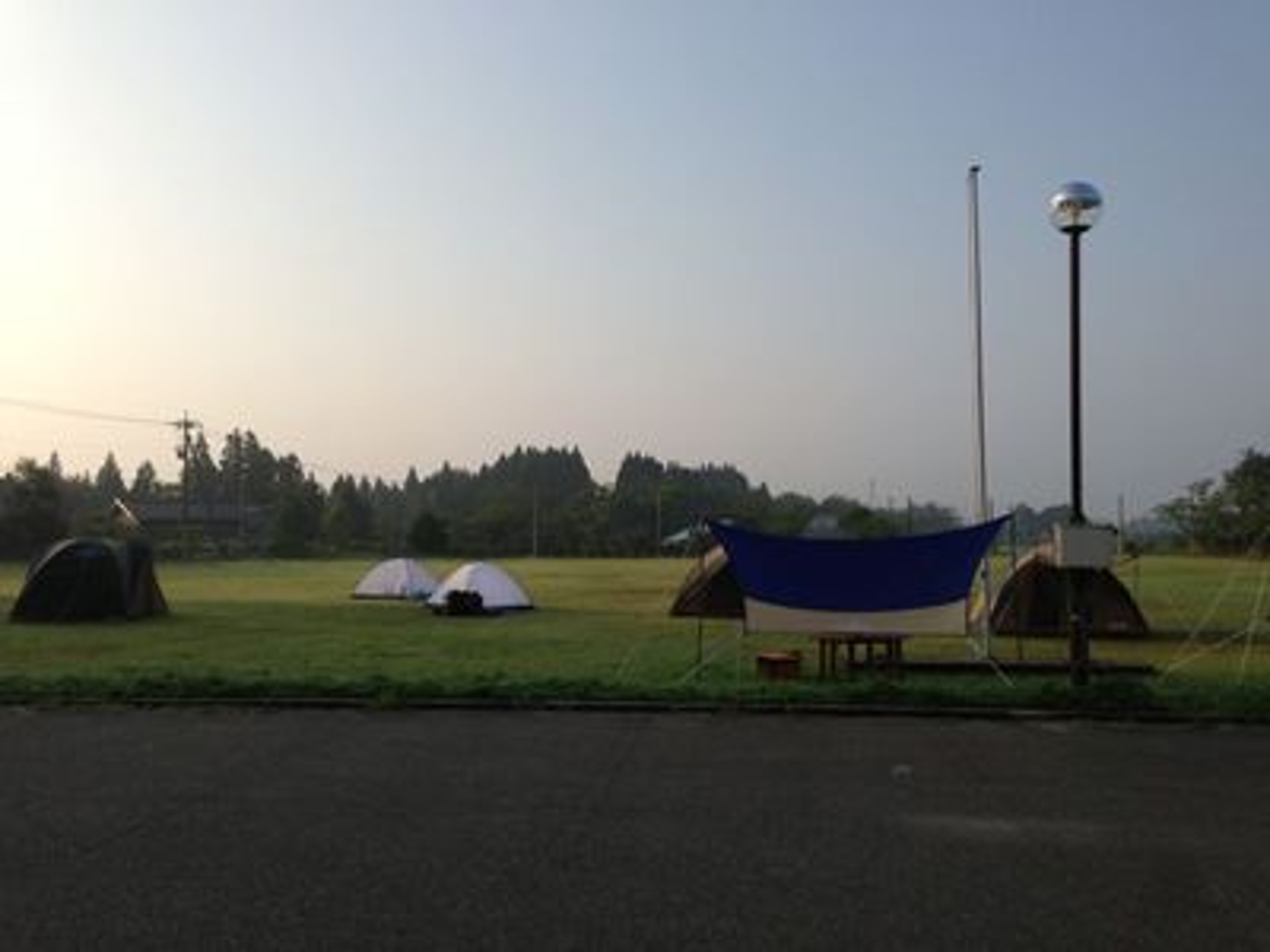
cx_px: 635
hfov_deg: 55.4
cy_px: 476
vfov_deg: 42.9
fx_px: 1211
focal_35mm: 33
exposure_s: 1/1261
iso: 50
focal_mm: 4.13
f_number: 2.4
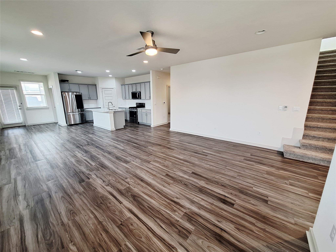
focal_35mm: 13
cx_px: 168
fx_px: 126
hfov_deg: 106.2
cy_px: 126
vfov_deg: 89.9
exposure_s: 1/40
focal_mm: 1.74
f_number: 2.2
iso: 125
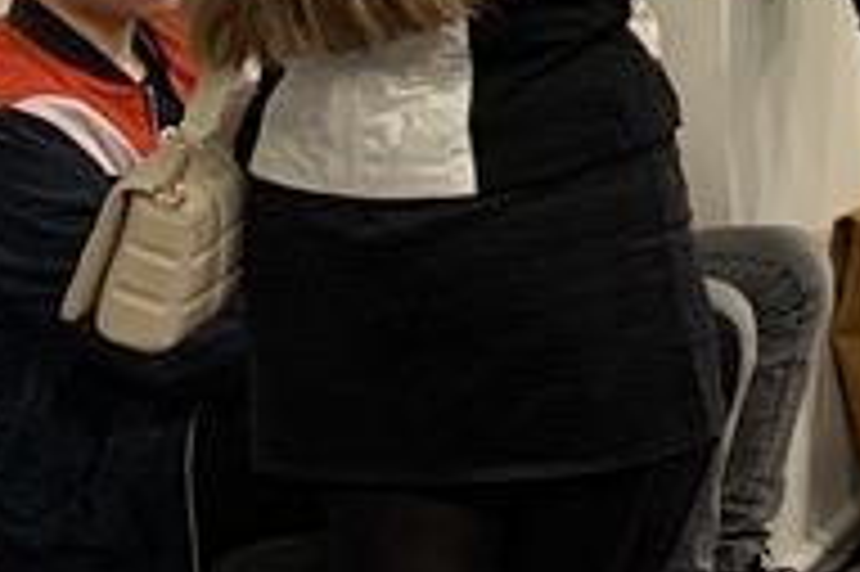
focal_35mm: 145
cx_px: 2058
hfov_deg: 11.6
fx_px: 3461
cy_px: -284
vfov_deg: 9.2
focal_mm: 4.25
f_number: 1.8
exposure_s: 1/50
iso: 64
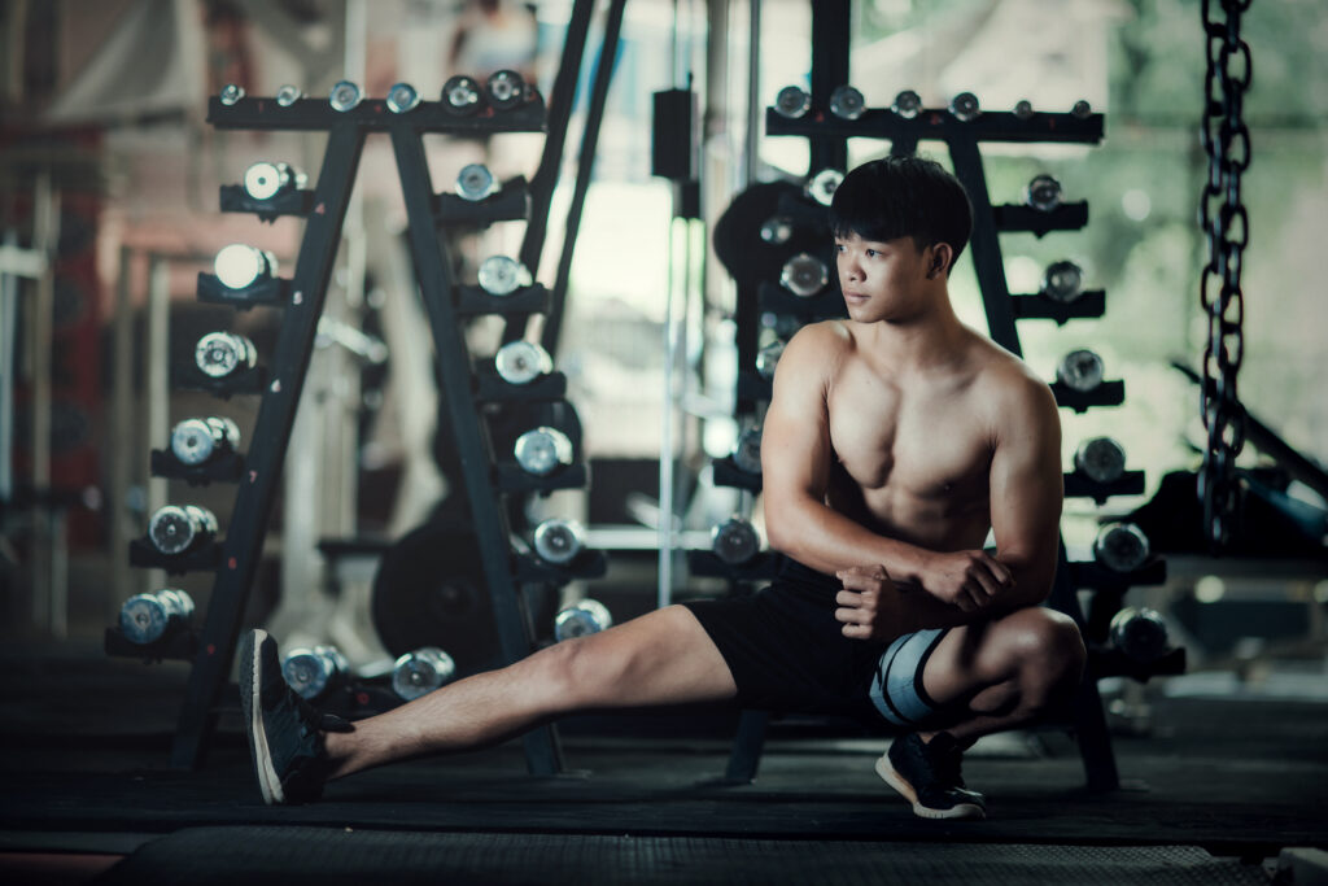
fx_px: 4980
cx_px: 664
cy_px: 443
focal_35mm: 135
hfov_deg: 15.2
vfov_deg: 10.2
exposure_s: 1/200
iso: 200
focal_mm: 135
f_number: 2
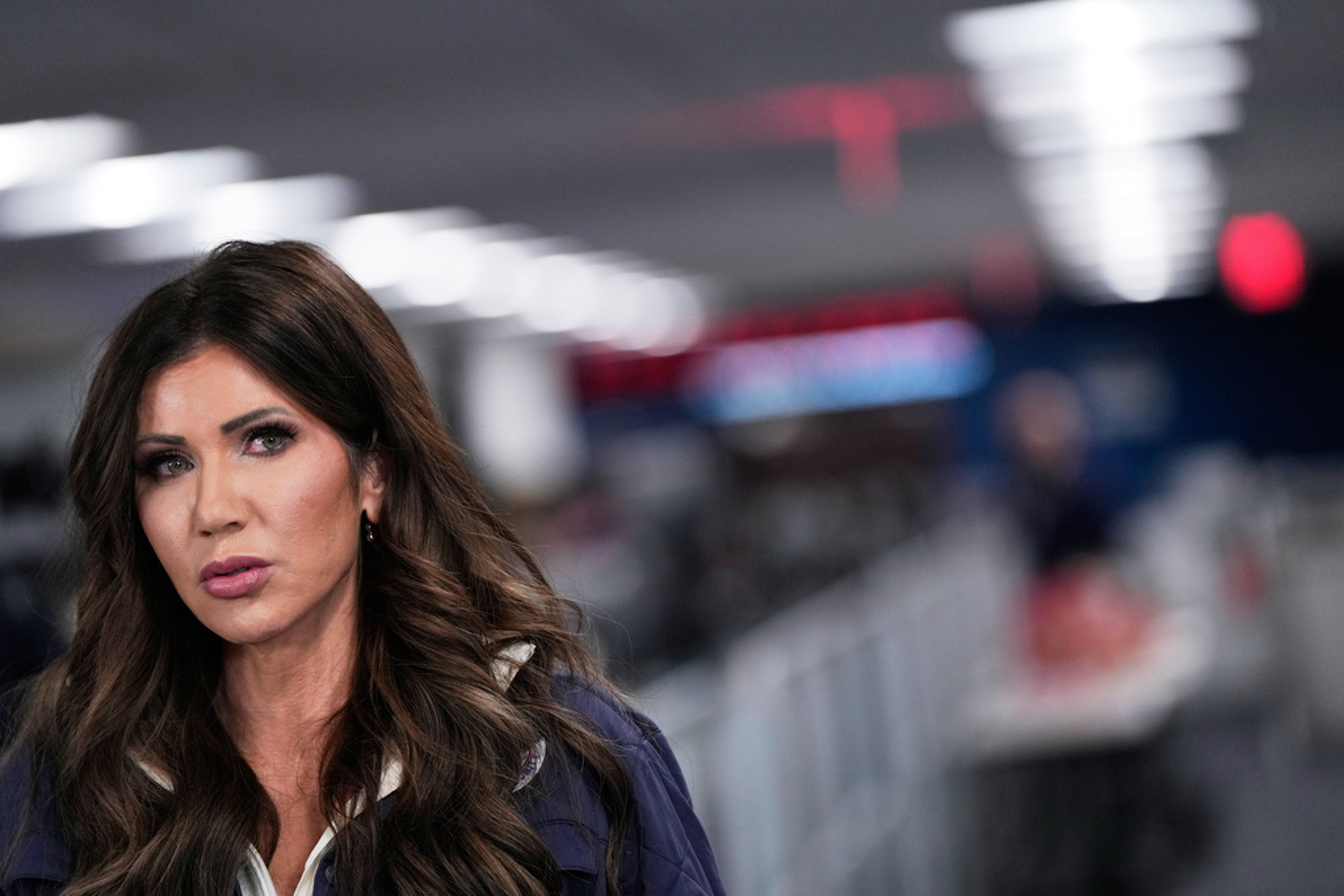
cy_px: 448
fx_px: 5974
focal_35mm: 160
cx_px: 672
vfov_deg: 8.6
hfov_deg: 12.8
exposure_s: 1/500
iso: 2000
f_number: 2.8
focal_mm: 160
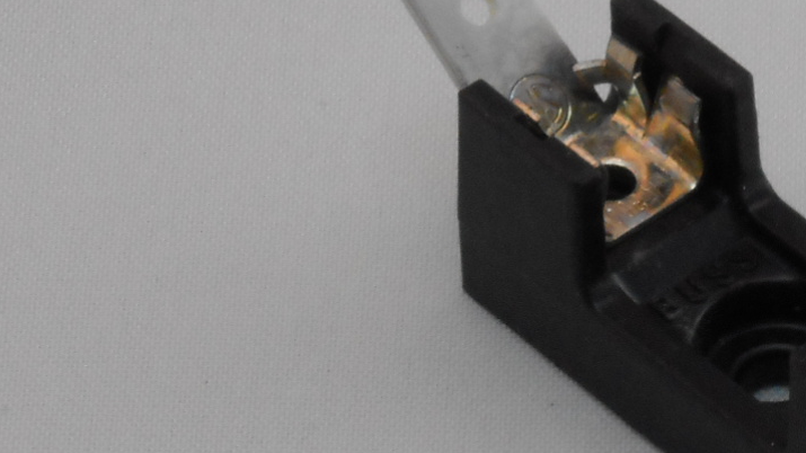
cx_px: 733
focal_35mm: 405
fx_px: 8655
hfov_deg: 5.3
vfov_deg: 3.0
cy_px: 326
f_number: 5.9
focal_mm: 20.9
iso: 360
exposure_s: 1/60
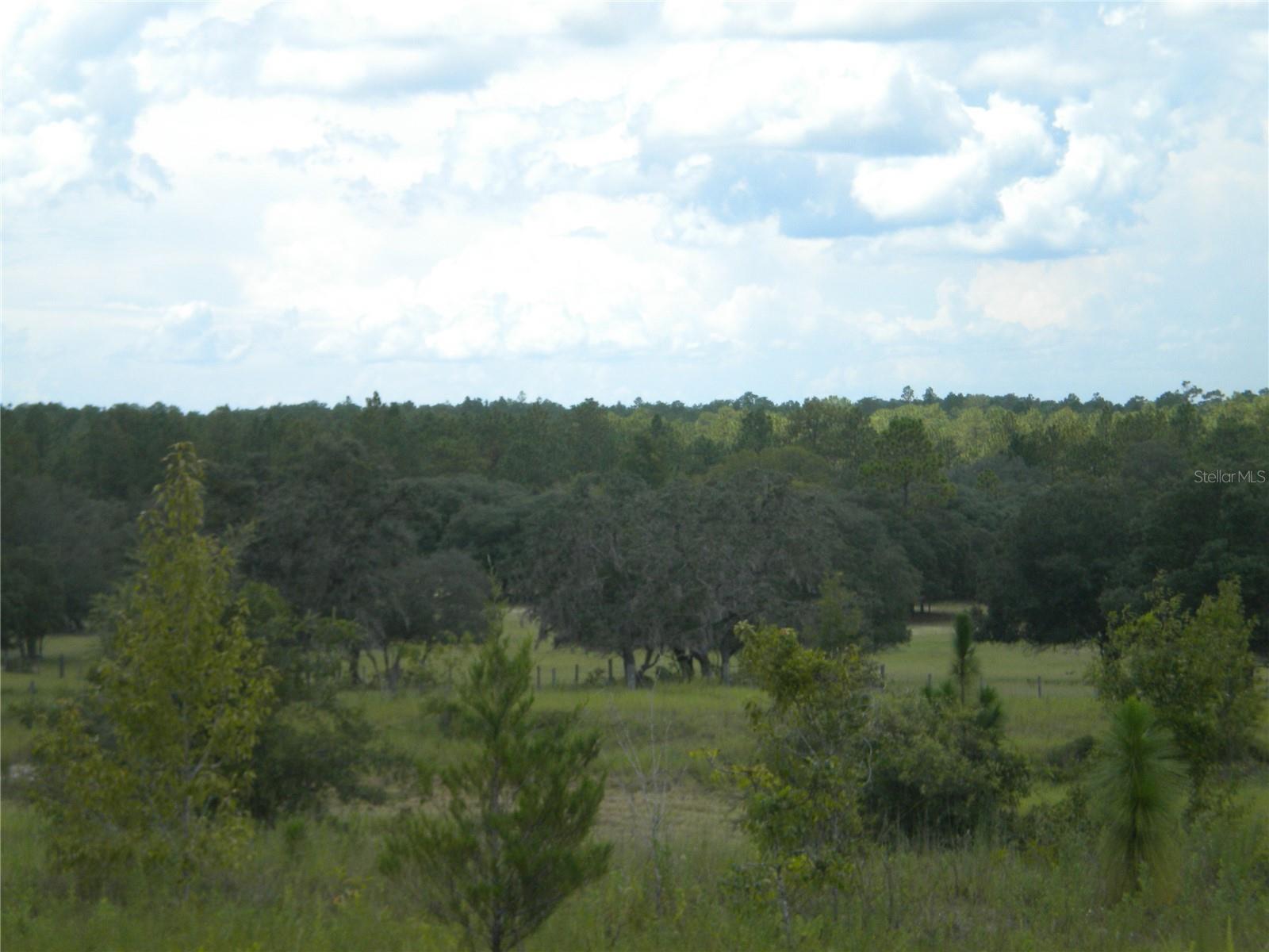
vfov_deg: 14.1
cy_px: 476
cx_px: 634
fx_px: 3849
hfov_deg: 18.7
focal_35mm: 105
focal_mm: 18.9
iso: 176
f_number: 5.9
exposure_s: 1/530
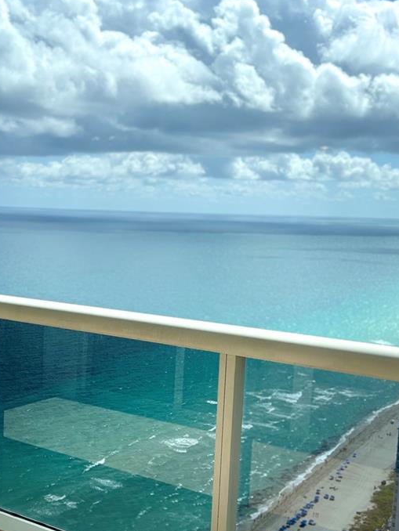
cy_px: 298
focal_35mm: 46
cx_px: 142
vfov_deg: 41.2
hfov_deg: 31.4
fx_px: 707
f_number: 1.6
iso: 50
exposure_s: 1/2778
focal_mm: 5.96
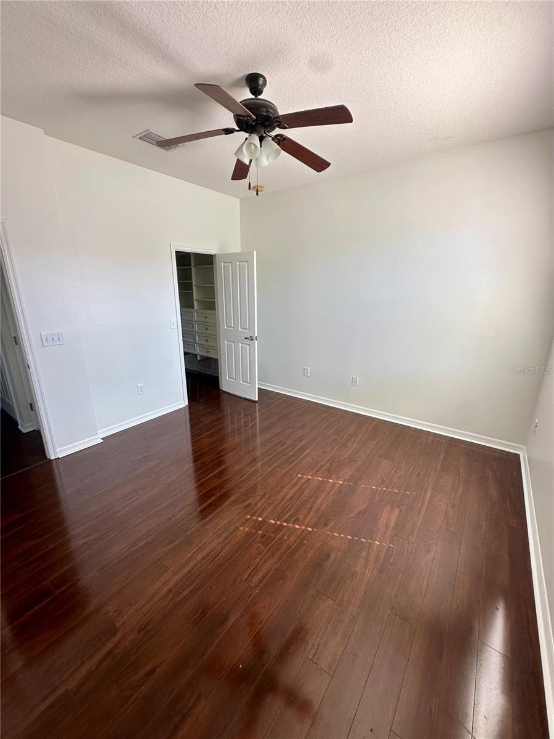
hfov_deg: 85.7
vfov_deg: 102.1
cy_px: 370
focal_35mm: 14
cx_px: 277
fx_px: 299
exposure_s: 1/99
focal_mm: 2.22
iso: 80
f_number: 2.2
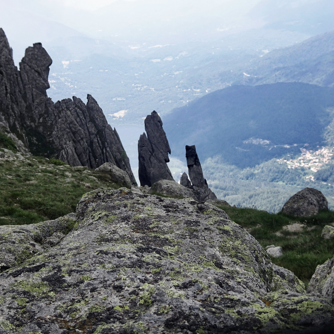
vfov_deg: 22.8
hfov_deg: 22.8
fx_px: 830
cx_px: 173
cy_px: 168
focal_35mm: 76
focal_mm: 10.9
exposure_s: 1/200
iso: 80
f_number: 4.5
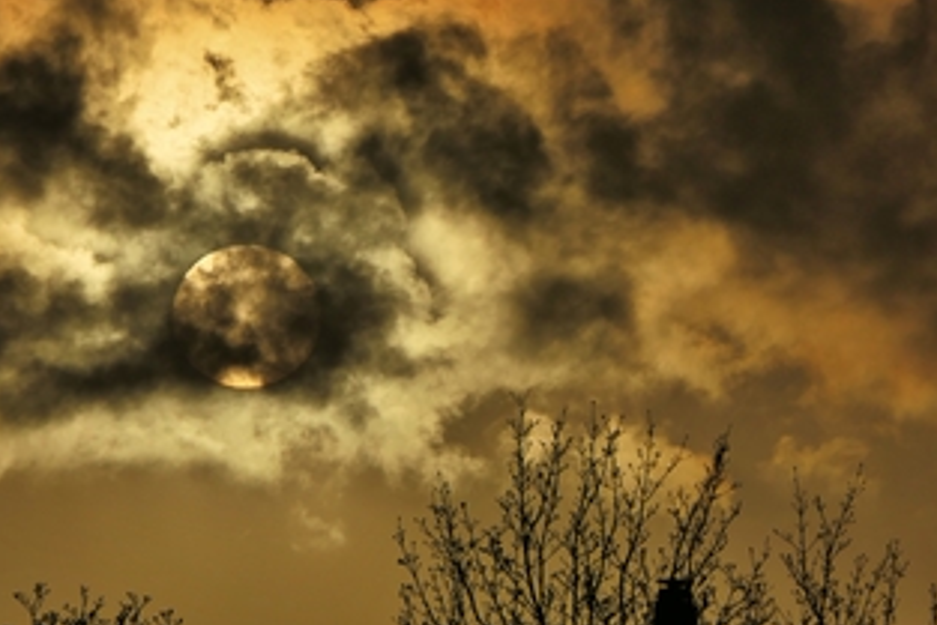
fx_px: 16404
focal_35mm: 630
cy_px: 205
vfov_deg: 2.2
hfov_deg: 3.3
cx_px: 266
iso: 125
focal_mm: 157.4
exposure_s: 1/10000
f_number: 11
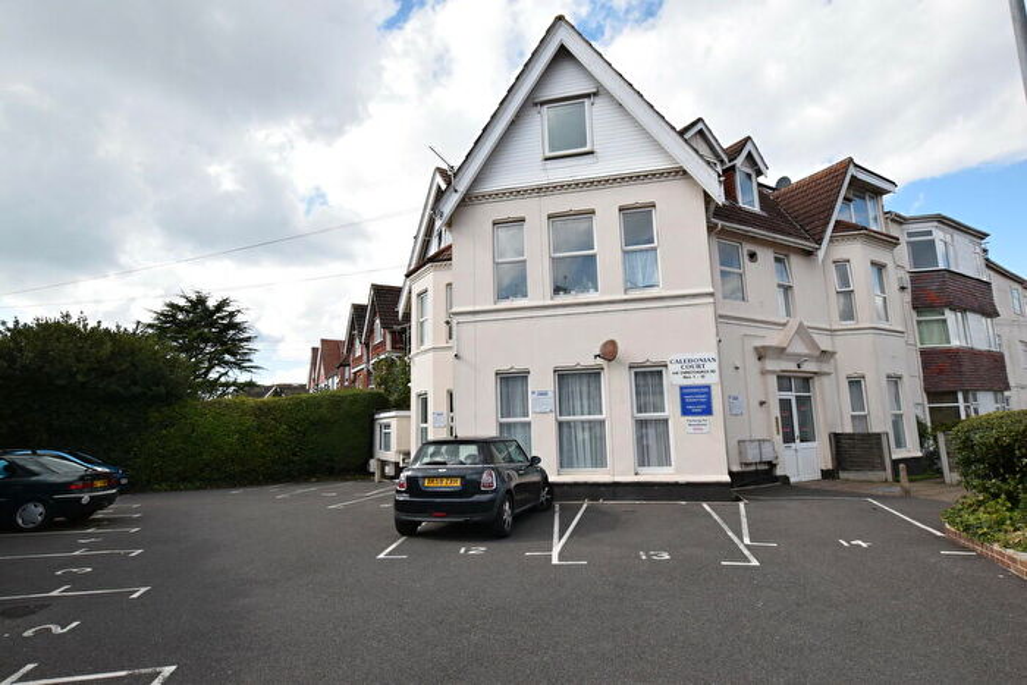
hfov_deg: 85.4
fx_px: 556
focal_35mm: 20
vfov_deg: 63.2
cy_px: 342
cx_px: 514
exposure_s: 1/500
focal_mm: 13
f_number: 11
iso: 800
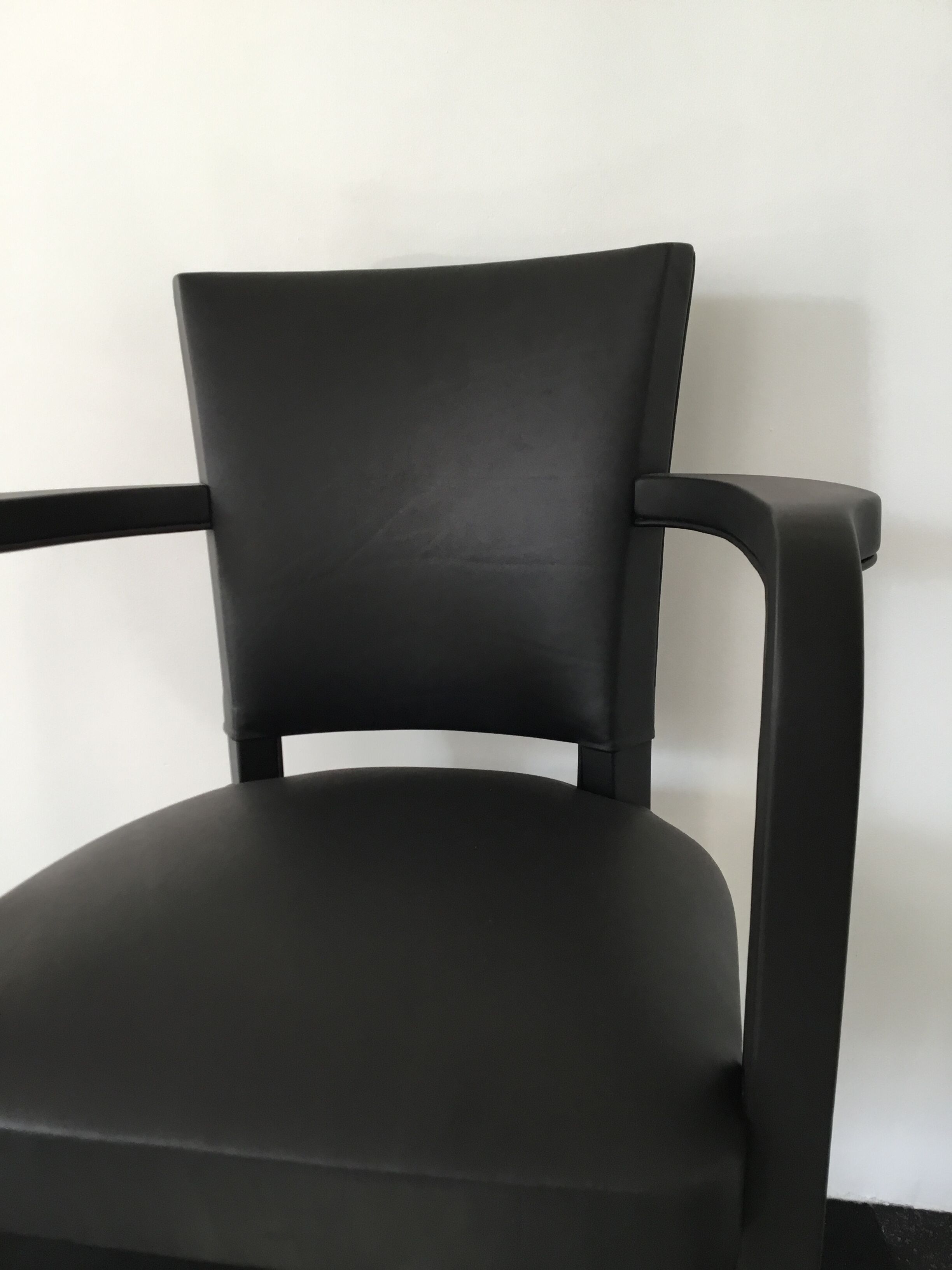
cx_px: 476
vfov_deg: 58.4
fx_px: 1137
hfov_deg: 45.4
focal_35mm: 31
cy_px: 635
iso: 64
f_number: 2.4
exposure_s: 1/33
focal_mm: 3.3
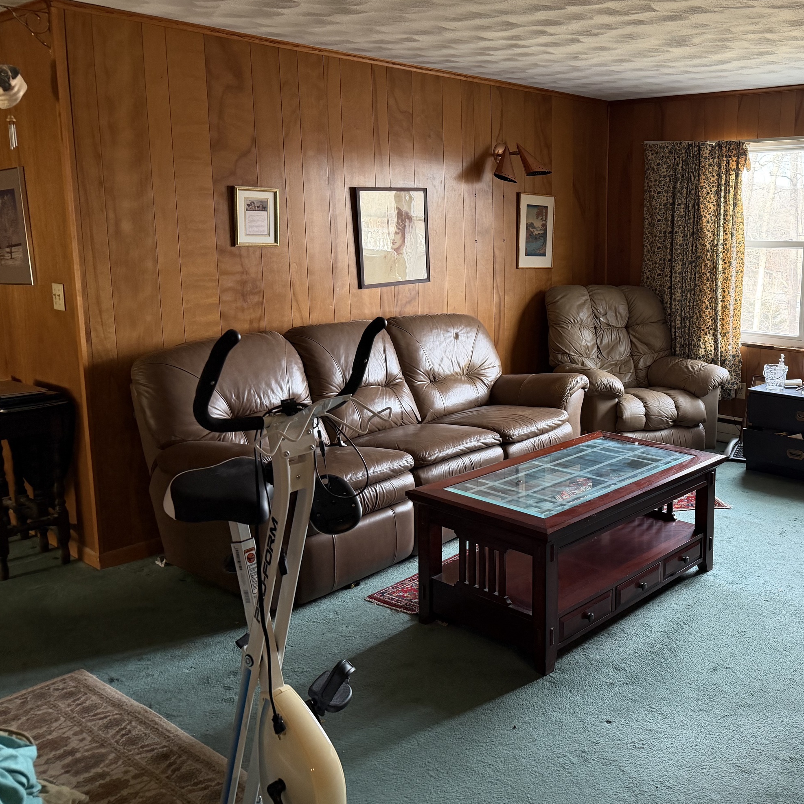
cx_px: 602
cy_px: 357
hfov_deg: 47.9
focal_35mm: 33
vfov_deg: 49.6
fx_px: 867
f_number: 1.78
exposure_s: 1/60
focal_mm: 6.76
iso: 250
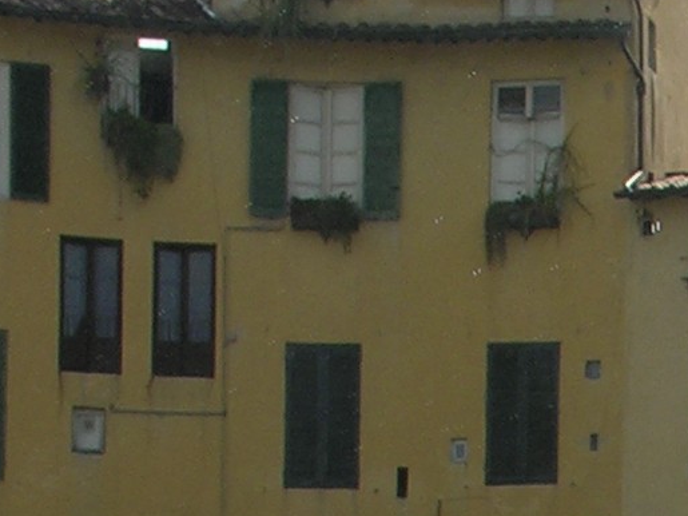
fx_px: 4411
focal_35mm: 222
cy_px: 1160
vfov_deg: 6.4
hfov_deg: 8.6
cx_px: 1188
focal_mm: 8.9
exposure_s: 1/227
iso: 50
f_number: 6.3
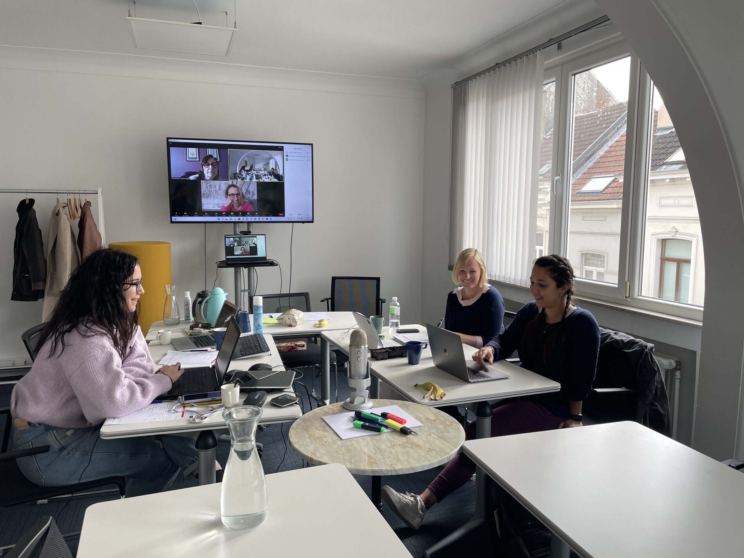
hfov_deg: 67.3
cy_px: 279
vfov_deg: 53.1
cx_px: 372
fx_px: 559
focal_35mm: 26
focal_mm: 4.2
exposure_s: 1/121
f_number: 1.6
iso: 32
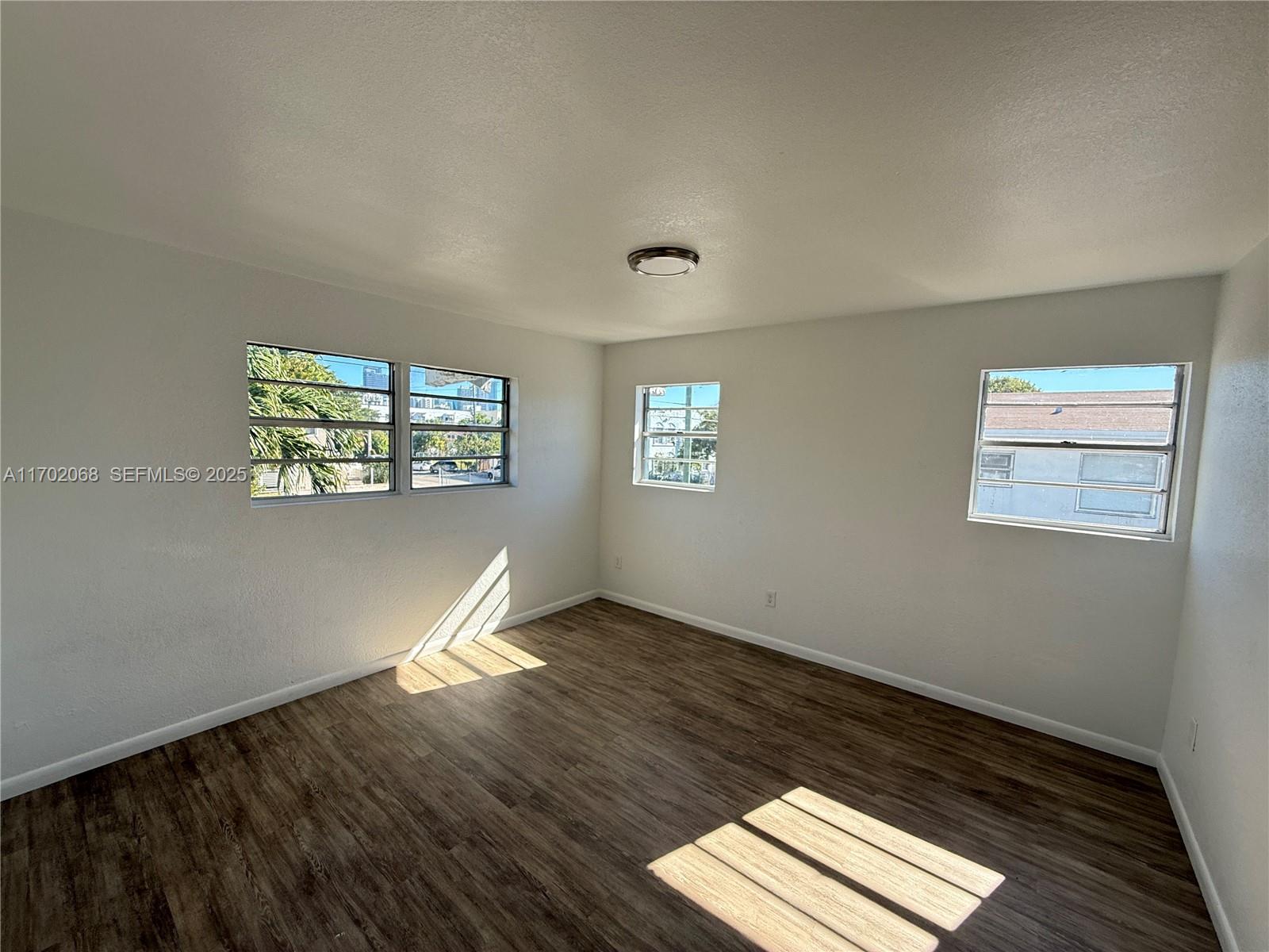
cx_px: 634
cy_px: 476
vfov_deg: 85.7
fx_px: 513
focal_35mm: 14
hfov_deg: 102.1
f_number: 2.2
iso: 64
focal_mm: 2.22
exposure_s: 1/318
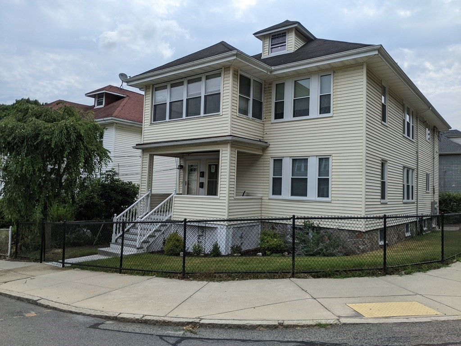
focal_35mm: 27
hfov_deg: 65.3
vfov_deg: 51.4
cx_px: 230
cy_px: 173
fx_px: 360
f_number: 1.8
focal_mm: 4.44
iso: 60
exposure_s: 1/4695
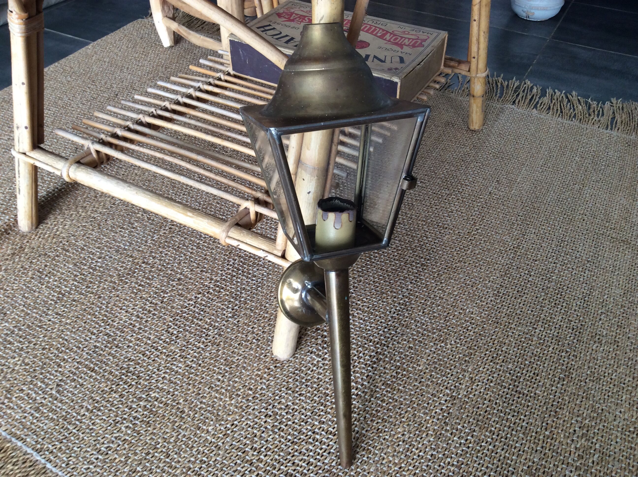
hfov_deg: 56.9
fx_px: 589
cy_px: 238
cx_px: 319
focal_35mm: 32
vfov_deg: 44.1
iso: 40
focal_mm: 3.3
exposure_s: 1/25
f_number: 2.4
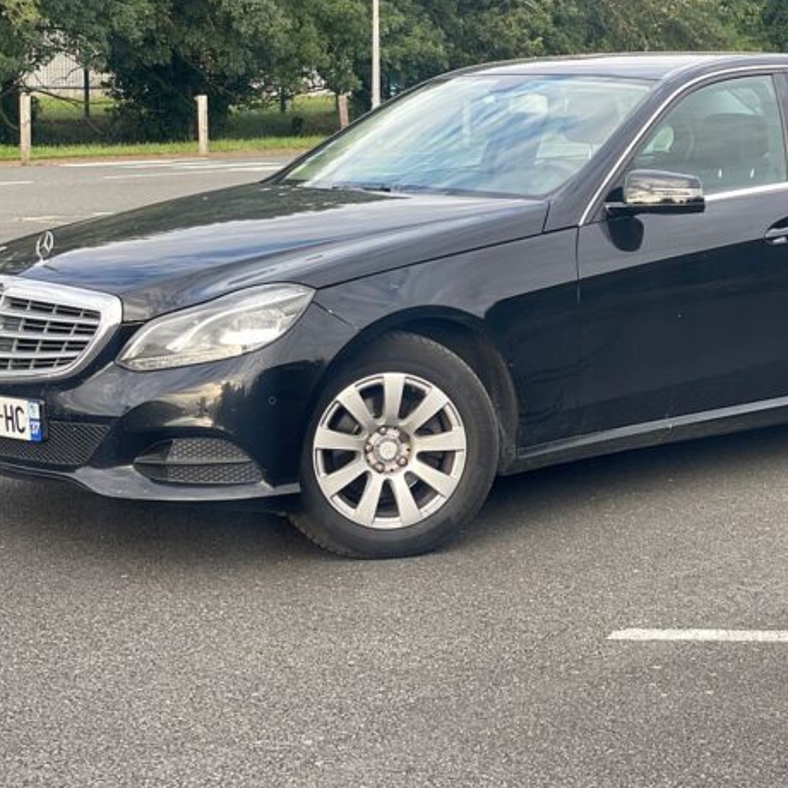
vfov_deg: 21.6
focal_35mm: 80
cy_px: 283
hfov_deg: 21.5
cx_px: 541
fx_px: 2060
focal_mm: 6
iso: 25
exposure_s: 1/122
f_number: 2
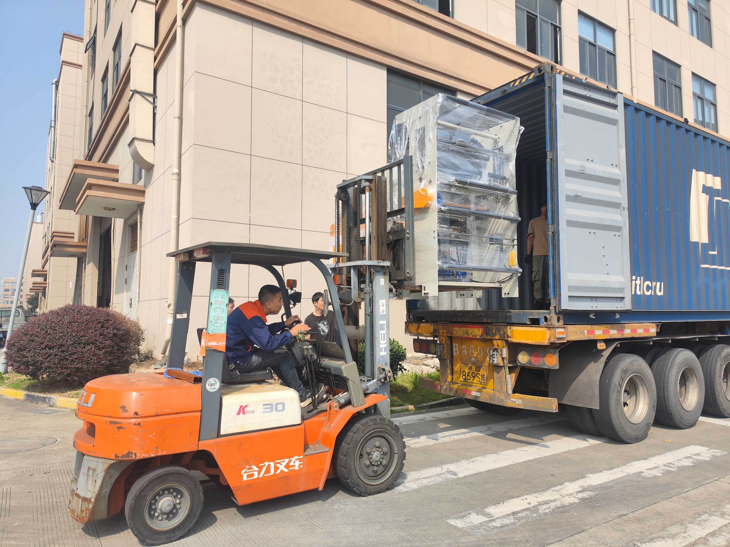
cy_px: 274
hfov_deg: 71.6
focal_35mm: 24
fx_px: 506
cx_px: 365
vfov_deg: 56.8
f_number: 1.9
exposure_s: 1/2384
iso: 50
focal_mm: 6.92
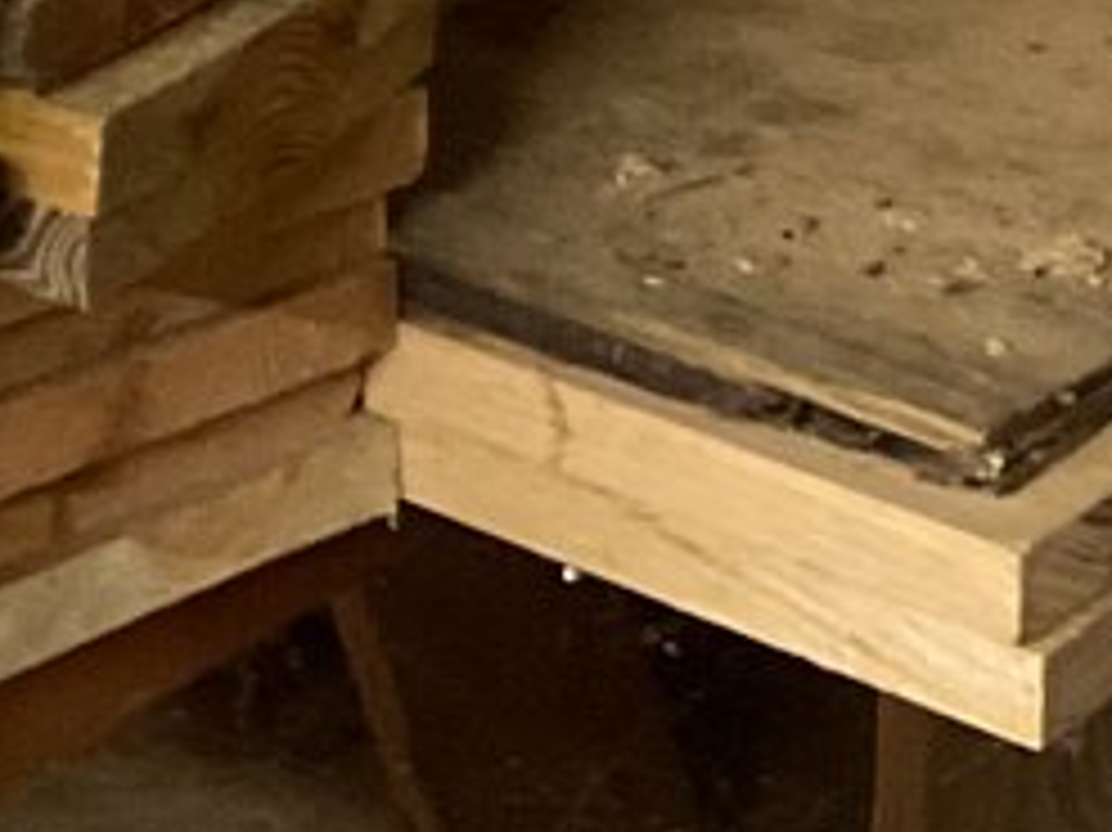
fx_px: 5715
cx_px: 263
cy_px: -690
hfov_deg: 11.1
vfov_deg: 8.0
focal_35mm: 178
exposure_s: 1/40
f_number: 1.8
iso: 320
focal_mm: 3
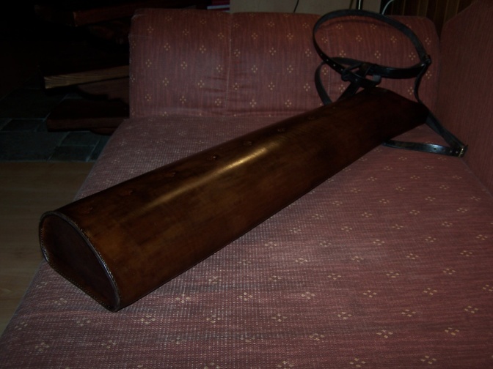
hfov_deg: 49.0
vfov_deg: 37.7
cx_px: 246
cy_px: 184
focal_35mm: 38
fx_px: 541
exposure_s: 1/60
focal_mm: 6.3
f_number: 2.8
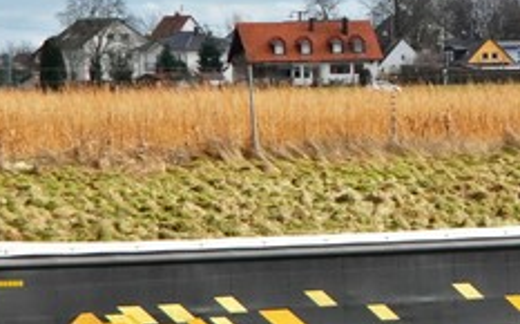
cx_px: 469
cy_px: 206
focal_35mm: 288
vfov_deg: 4.5
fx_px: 4080
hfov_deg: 7.3
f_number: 5.6
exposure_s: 1/4000
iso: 1250
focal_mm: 54.9
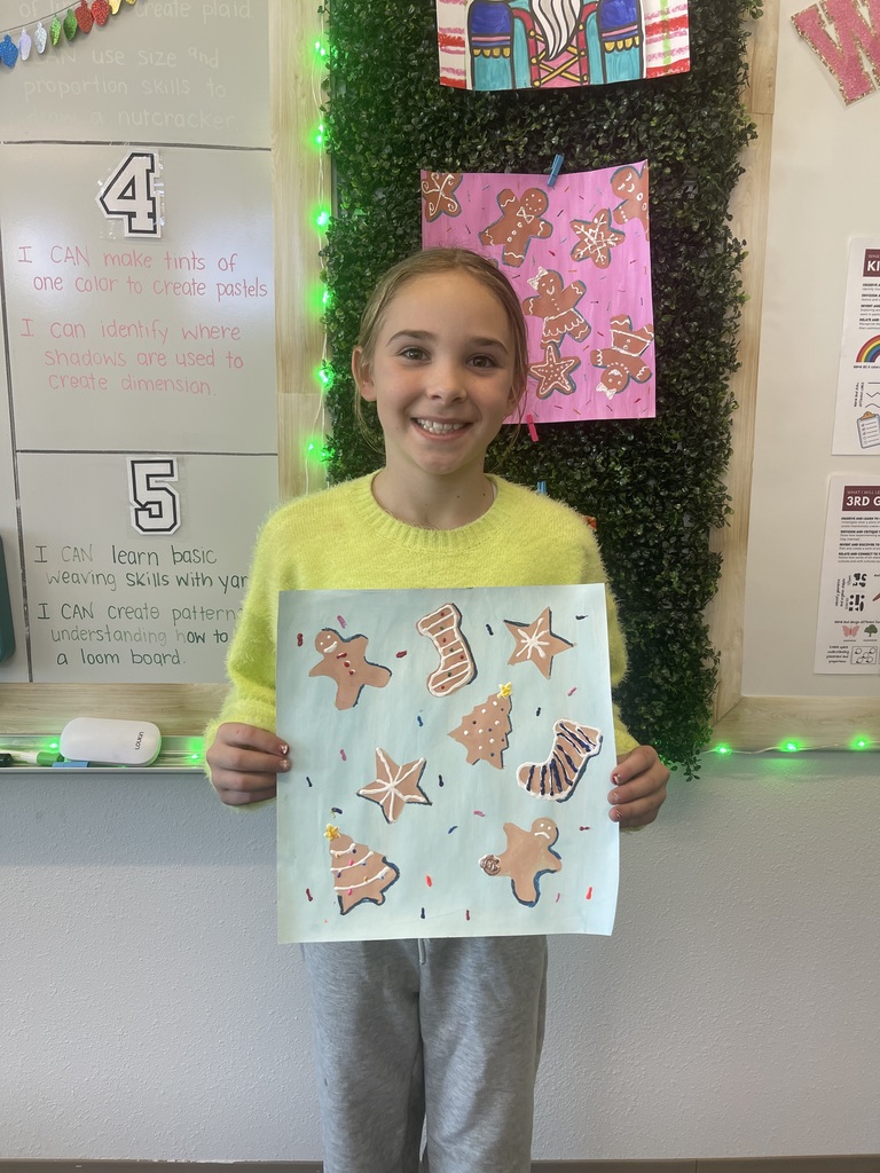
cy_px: 586
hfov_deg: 54.9
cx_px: 440
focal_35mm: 25
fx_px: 847
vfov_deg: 69.4
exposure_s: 1/60
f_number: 1.6
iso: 80
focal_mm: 5.1
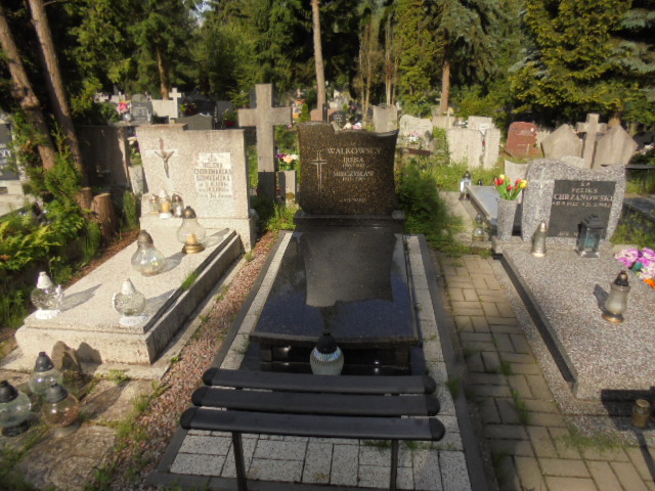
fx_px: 492
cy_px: 246
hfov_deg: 67.3
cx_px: 328
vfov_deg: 53.1
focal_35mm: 26
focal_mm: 4.6
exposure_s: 1/1000
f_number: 3.5
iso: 100
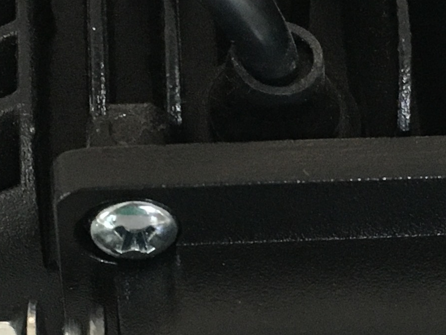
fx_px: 1676
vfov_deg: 11.4
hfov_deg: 15.2
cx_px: 200
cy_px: 222
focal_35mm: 130
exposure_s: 1/33
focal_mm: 4.15
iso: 200
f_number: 2.2
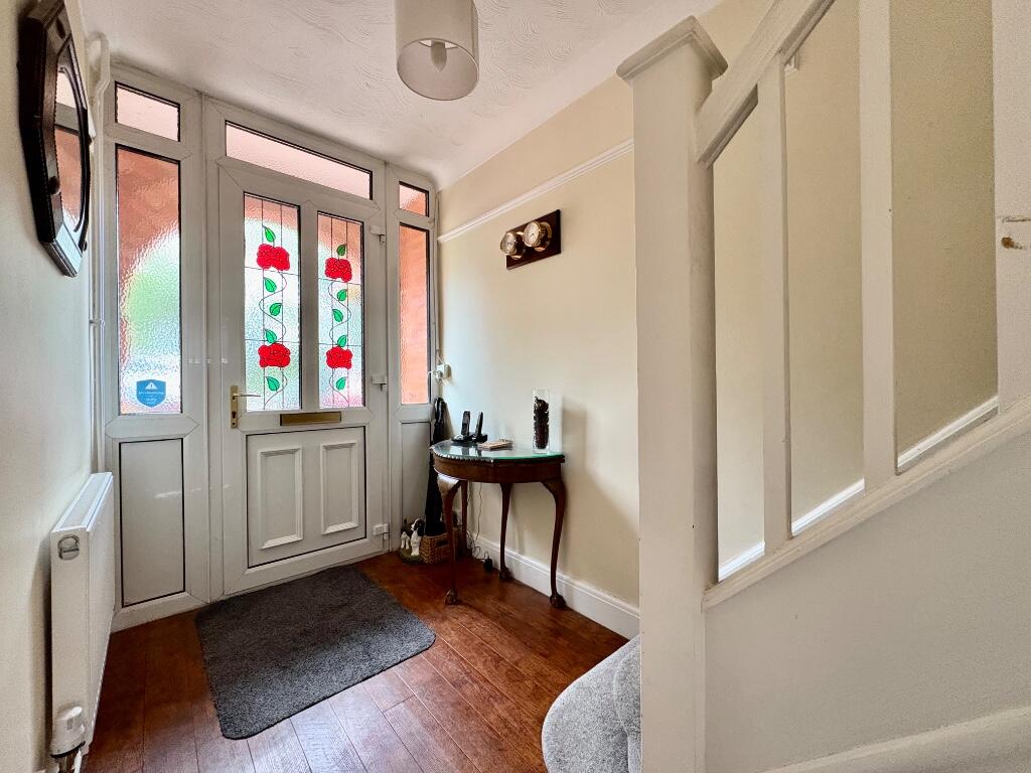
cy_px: 386
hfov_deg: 102.1
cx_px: 516
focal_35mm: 14
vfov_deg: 85.7
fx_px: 417
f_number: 2.2
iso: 640
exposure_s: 1/60
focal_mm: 2.22
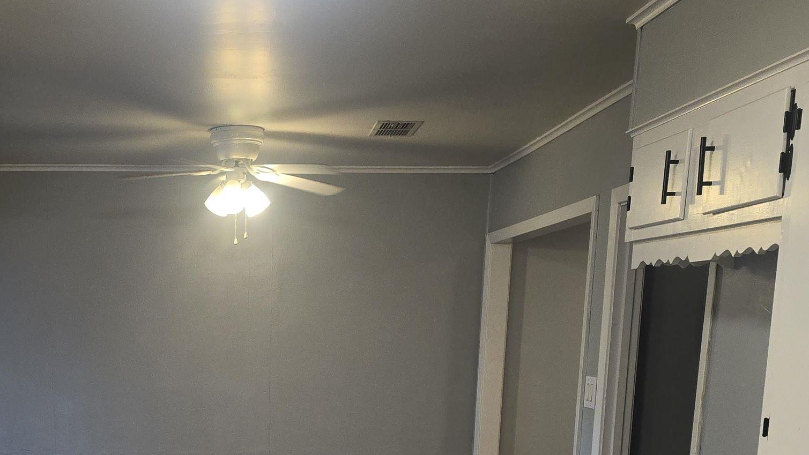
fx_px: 1094
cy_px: 570
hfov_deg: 39.6
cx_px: 217
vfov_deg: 21.5
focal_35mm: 51
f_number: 1.7
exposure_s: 1/60
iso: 100
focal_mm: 6.3
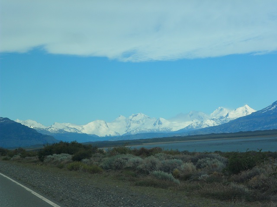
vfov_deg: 13.7
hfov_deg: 18.2
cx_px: 138
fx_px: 864
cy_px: 104
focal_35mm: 108
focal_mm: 19.6
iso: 80
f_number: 5
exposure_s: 1/750
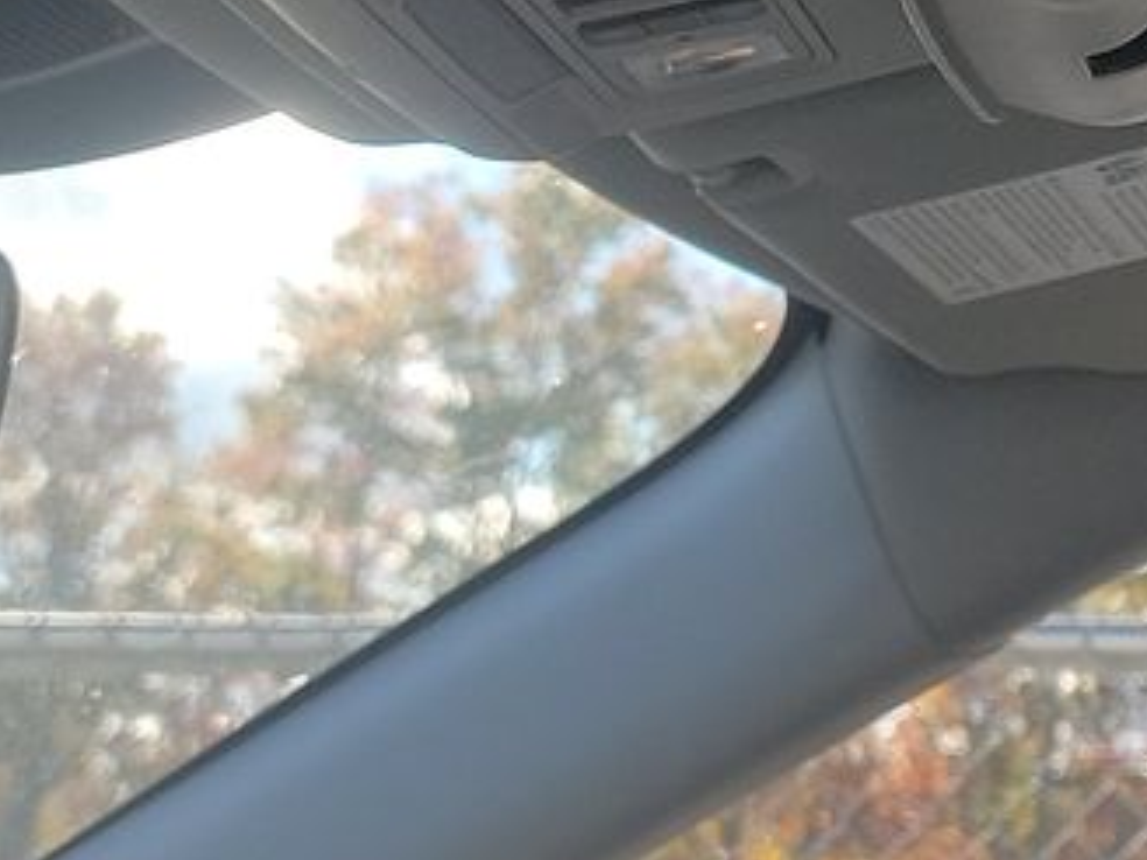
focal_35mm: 117
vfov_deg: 12.0
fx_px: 3877
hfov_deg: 15.9
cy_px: -507
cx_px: 1507
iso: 50
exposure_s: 1/255
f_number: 1.8
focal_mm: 6.7
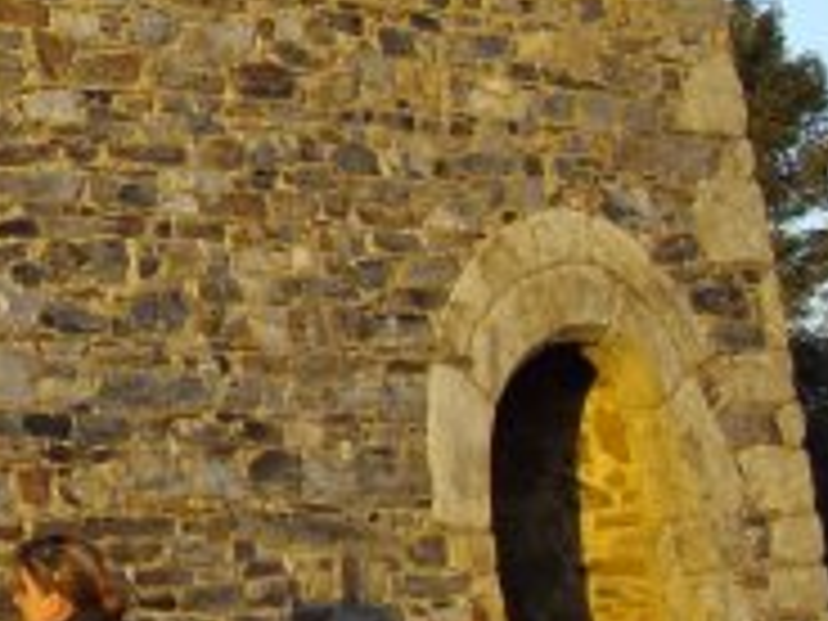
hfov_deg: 11.4
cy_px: 9
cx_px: -670
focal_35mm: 161
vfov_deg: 9.2
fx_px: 3851
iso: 80
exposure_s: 1/200
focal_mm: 6.2
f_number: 2.8
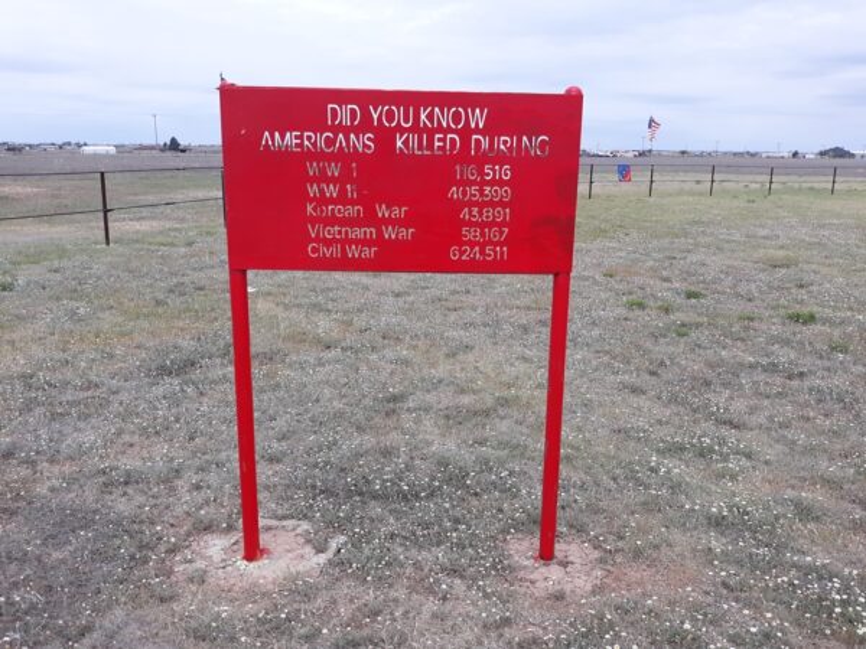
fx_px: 700
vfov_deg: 49.7
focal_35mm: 28
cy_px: 324
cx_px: 433
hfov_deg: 63.4
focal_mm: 3.7
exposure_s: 1/1524
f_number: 1.7
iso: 40
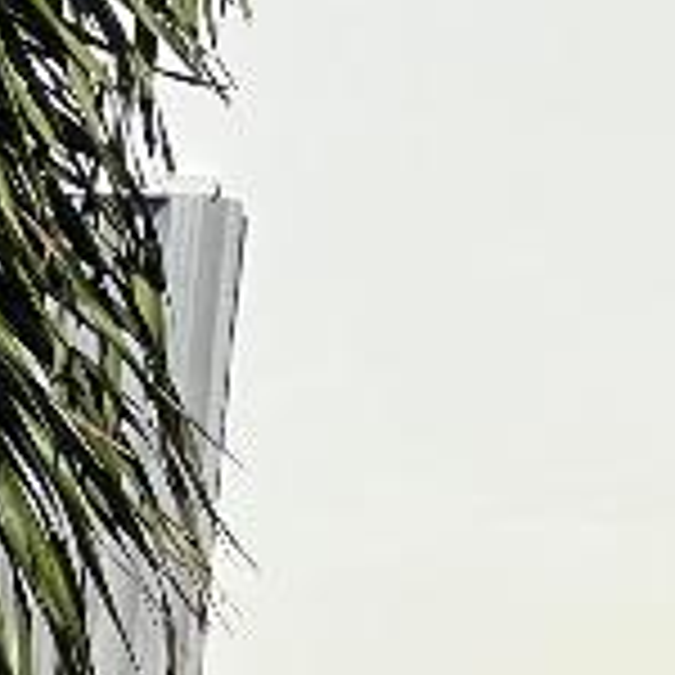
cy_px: 351
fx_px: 10281
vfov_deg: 3.8
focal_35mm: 466
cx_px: 1048
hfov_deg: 3.7
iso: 32
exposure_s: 1/2370
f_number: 2.8
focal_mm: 9
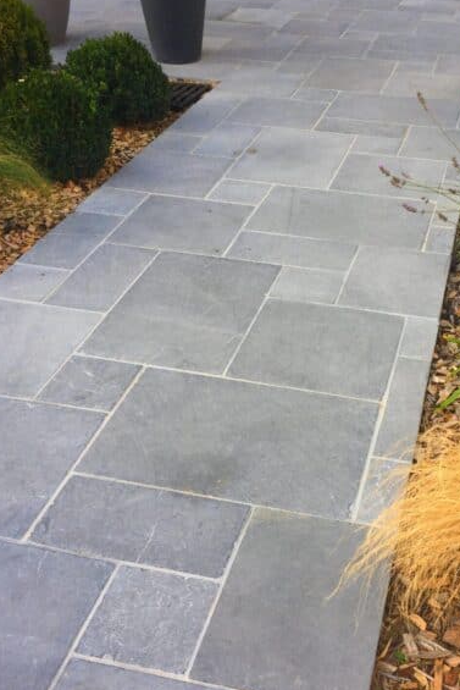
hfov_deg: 32.4
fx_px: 785
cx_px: 300
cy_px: 343
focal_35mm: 41
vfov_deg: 47.4
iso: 32
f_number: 2.2
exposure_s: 1/533
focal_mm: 4.15
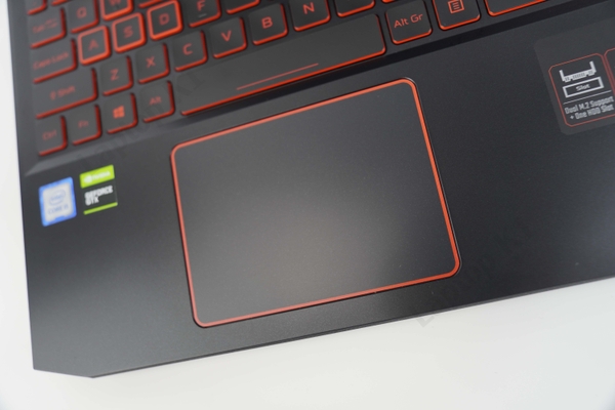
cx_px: 308
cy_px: 205
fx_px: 564
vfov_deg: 40.0
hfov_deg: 57.2
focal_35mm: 33
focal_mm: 22
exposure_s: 1/100
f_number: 2.8
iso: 100
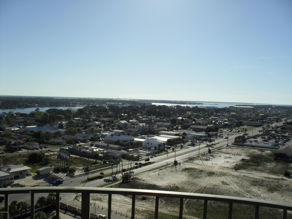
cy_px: 110
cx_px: 146
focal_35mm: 35
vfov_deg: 40.7
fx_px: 295
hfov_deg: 52.6
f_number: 8.4
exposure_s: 1/500
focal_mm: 6.3
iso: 100
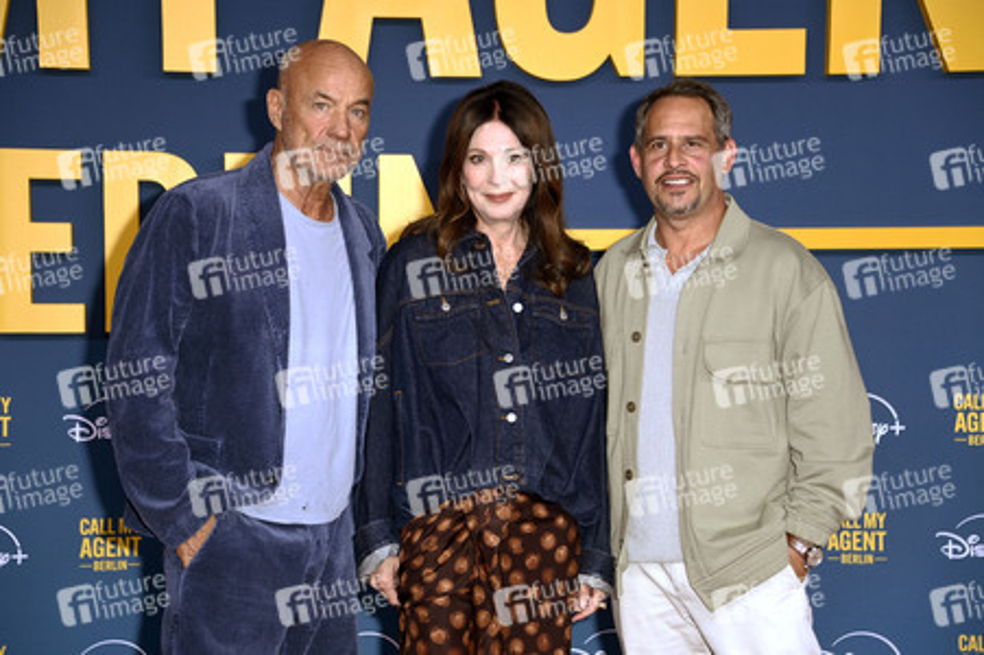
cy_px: 328
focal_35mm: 100
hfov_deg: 20.4
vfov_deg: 13.7
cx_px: 492
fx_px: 2731
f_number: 5.6
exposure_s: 1/200
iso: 800
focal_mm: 100
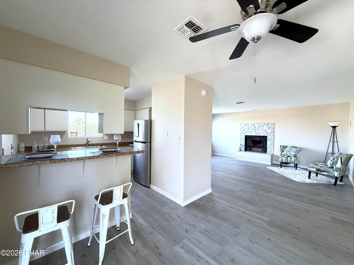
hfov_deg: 102.1
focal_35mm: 14
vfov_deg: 85.7
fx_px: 143
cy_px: 132
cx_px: 177
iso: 200
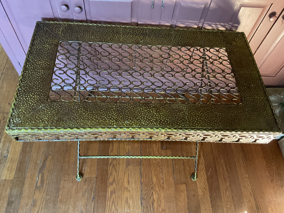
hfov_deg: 61.7
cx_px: 142
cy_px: 106
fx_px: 238
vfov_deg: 48.2
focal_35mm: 29
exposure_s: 1/30
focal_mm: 3
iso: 500
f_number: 1.8
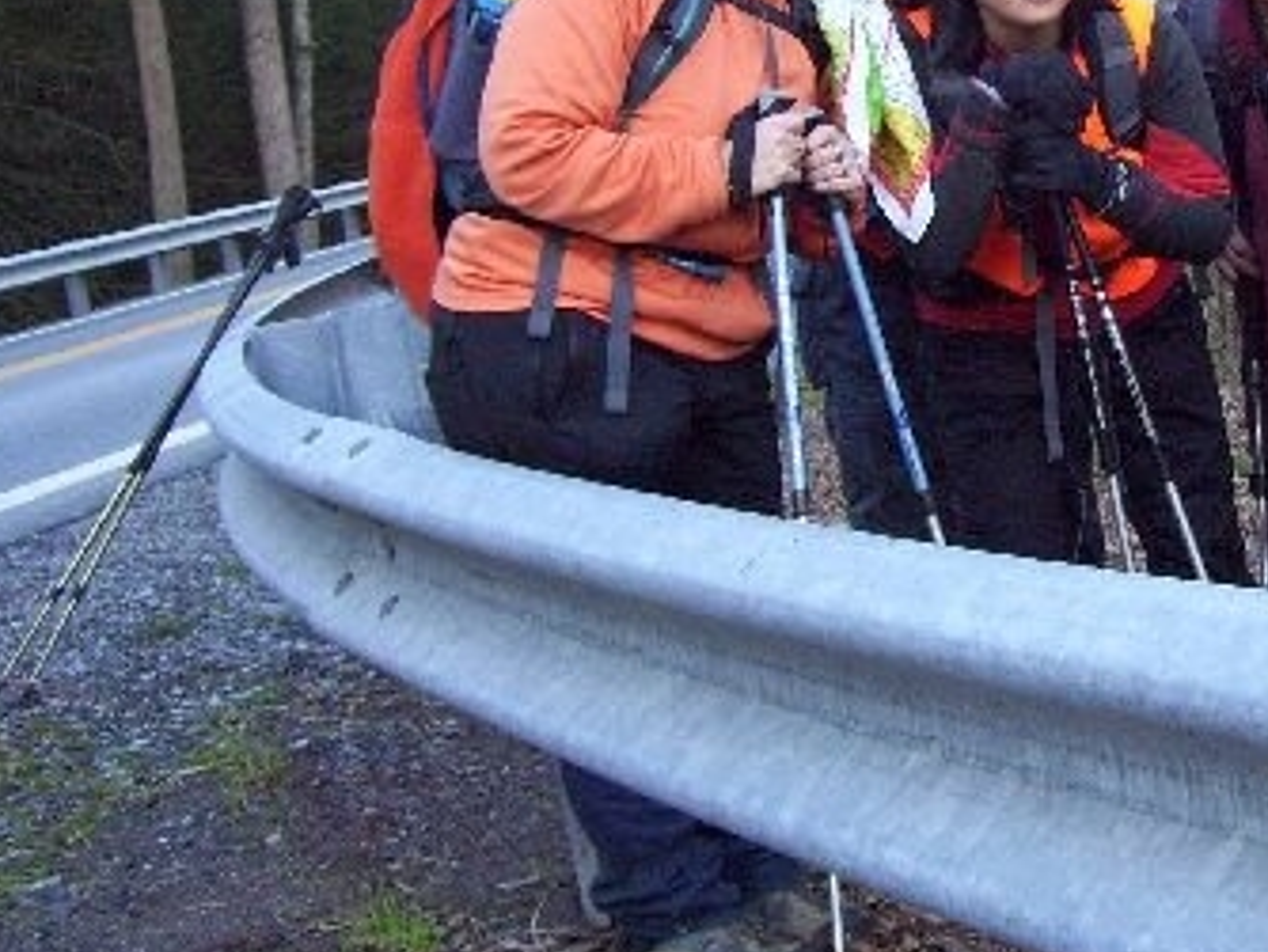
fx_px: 2529
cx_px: 1128
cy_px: 133
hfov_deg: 27.2
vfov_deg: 21.0
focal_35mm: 69
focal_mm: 6
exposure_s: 1/160
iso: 320
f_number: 2.7
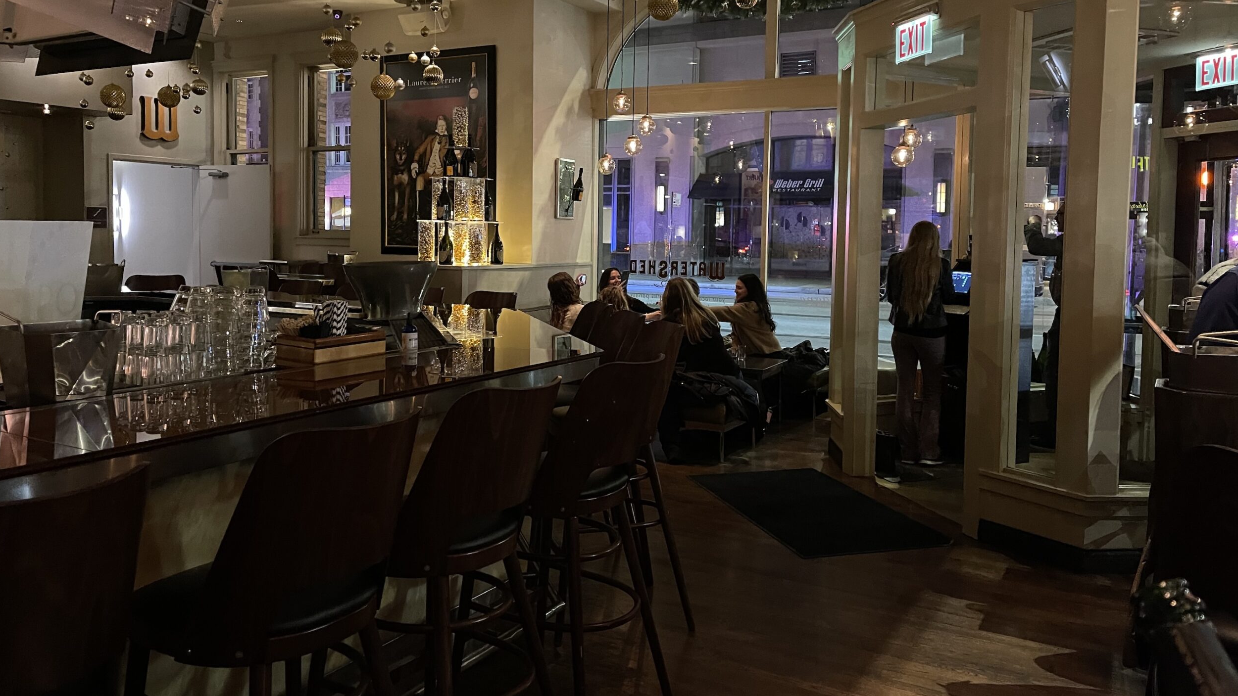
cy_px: 284
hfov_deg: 66.1
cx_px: 615
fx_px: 952
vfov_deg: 40.0
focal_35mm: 29
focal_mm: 5.1
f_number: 1.6
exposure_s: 1/24
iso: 800
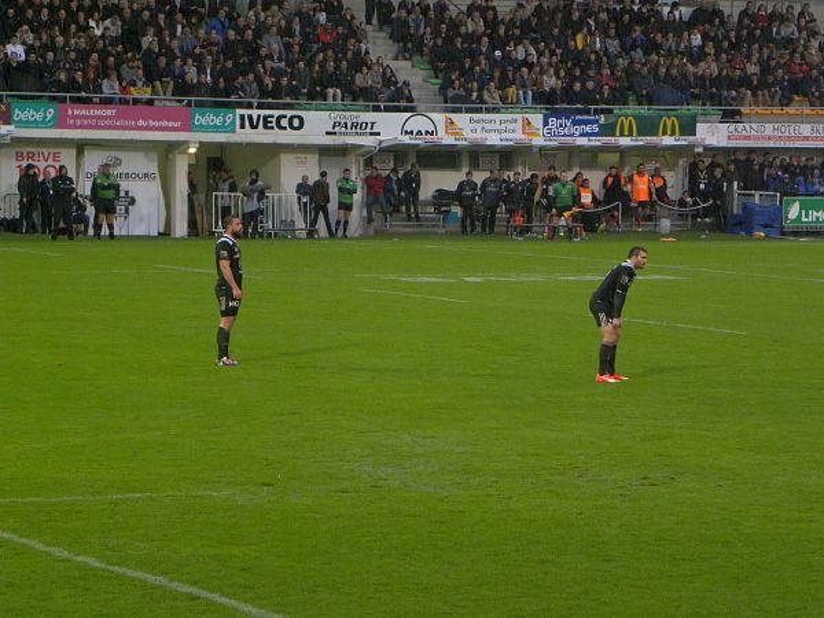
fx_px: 3856
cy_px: 309
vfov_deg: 9.2
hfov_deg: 12.2
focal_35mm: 162
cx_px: 412
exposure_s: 1/76.2
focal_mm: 28.8
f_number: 4.5
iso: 382
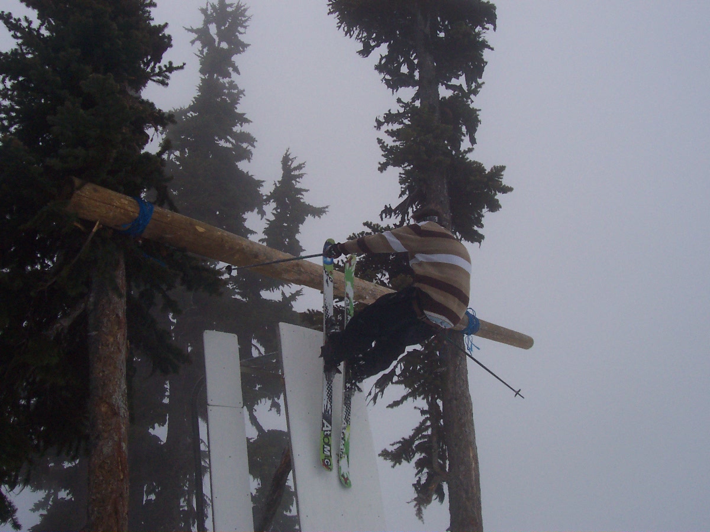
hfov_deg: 50.1
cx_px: 355
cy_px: 266
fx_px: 759
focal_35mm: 37
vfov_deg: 38.7
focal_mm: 5.6
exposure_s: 1/250
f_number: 5.6
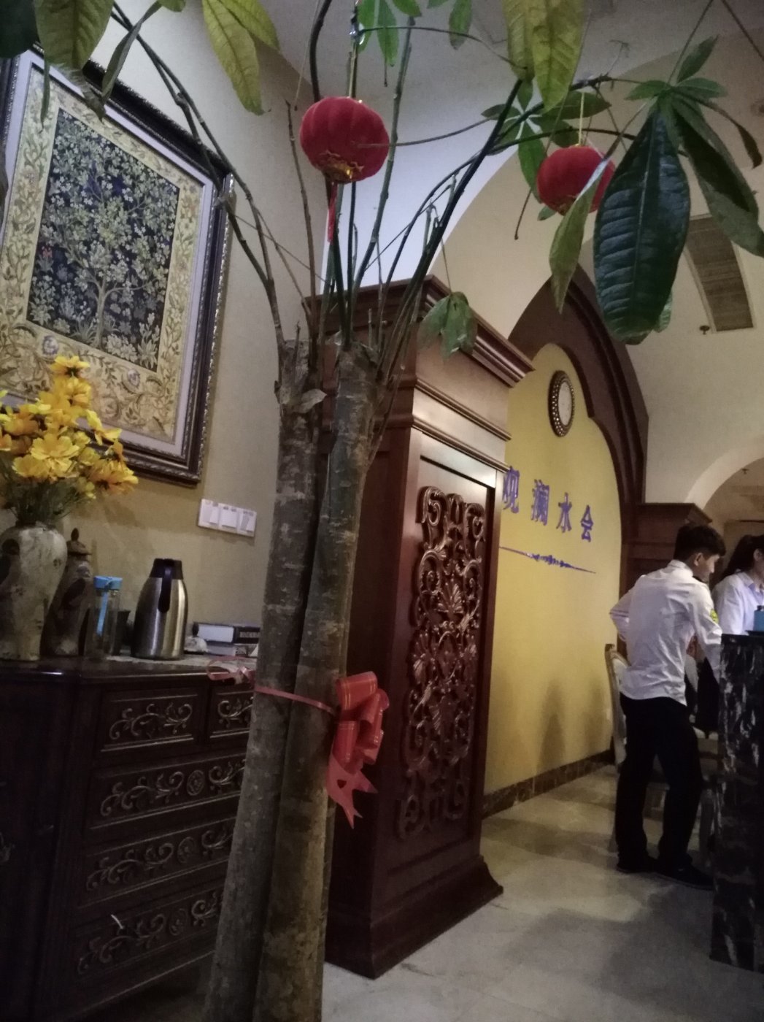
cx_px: 382
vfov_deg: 67.4
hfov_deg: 53.0
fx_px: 767
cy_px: 511
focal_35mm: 26
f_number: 2.2
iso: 3099
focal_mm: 3.83
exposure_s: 1/12.5
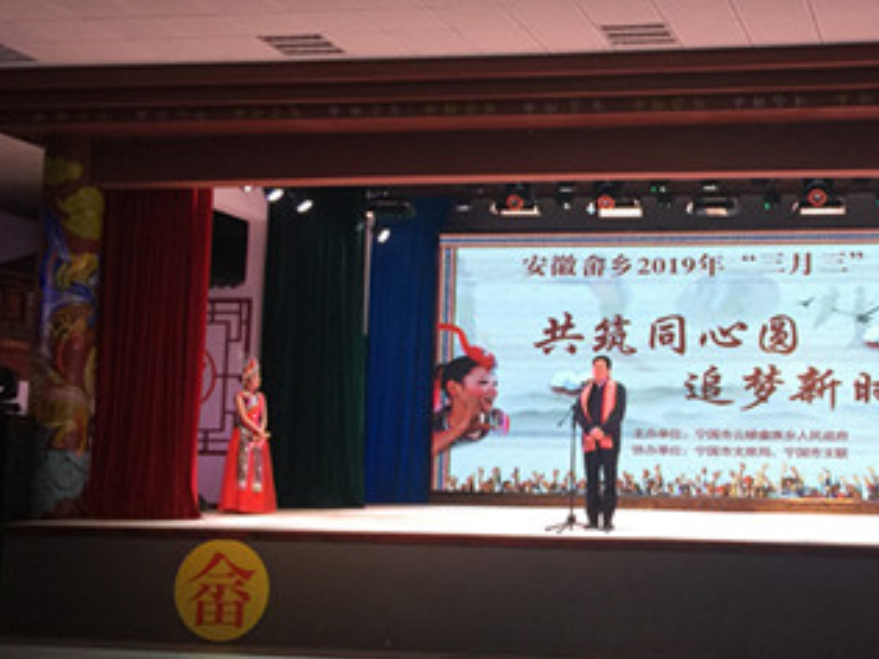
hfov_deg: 34.0
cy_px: 336
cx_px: 695
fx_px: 1397
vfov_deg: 26.6
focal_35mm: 55
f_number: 2.2
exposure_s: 1/33
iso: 50
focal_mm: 4.15
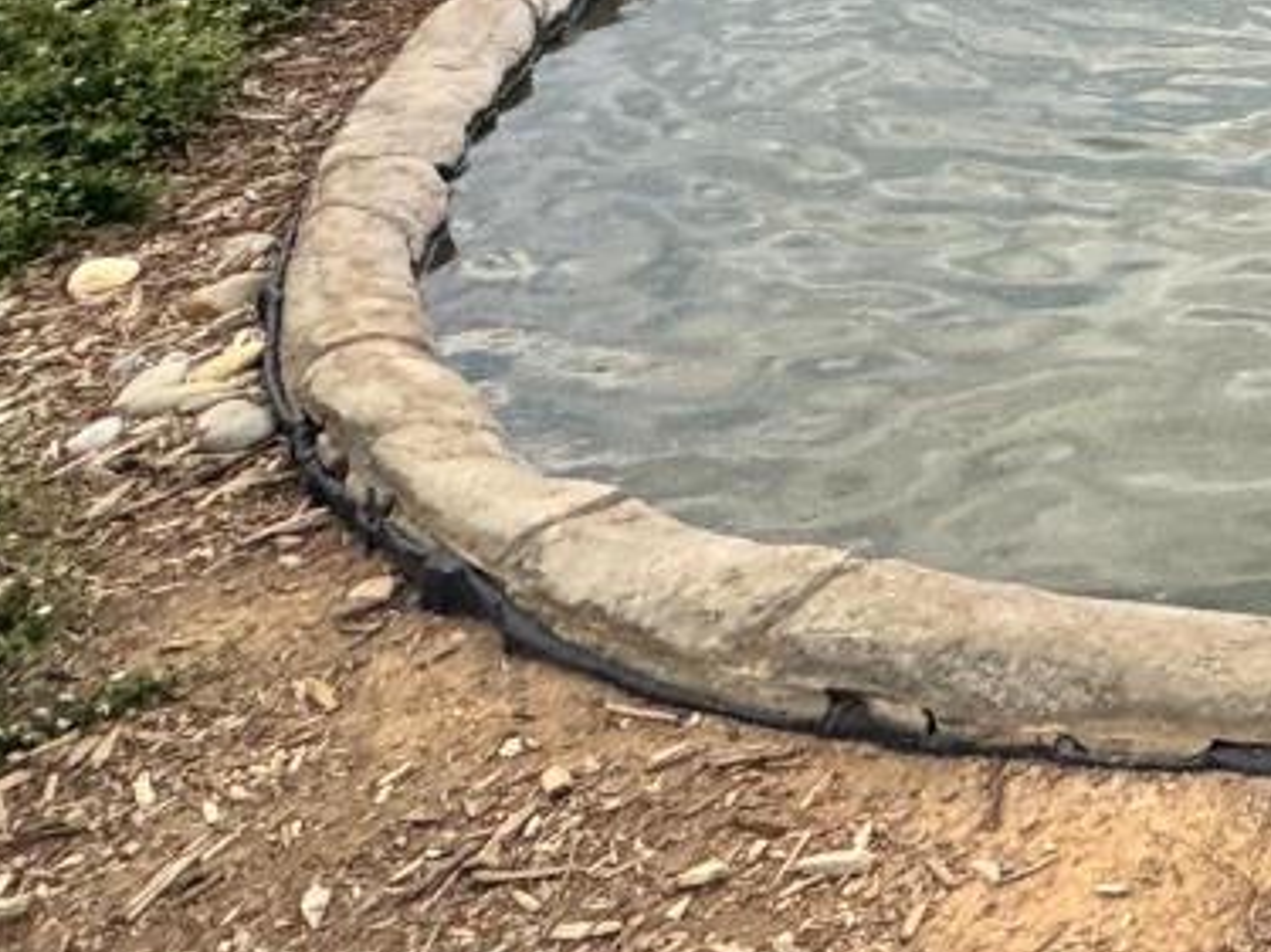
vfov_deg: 20.3
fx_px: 2056
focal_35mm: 56
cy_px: -666
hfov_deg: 22.2
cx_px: 2244
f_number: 2.2
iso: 40
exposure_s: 1/223
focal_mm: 2.22
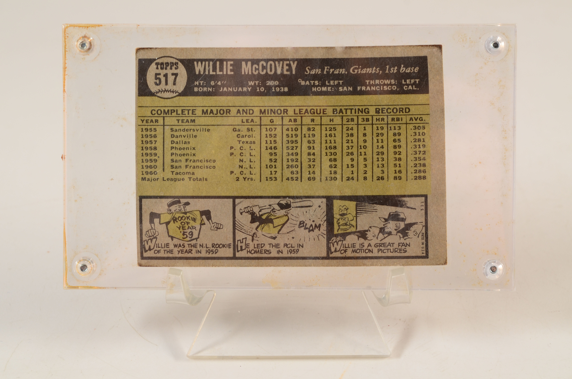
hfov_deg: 24.7
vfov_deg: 16.5
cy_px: 190
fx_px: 1308
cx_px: 286
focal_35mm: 82
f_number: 13
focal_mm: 55
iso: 200
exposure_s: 1/160
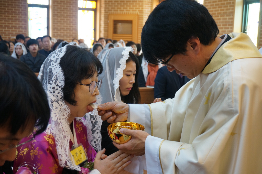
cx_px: 131
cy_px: 87
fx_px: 338
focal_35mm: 46
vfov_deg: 28.9
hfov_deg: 42.4
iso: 640
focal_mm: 31
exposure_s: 1/60
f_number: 5
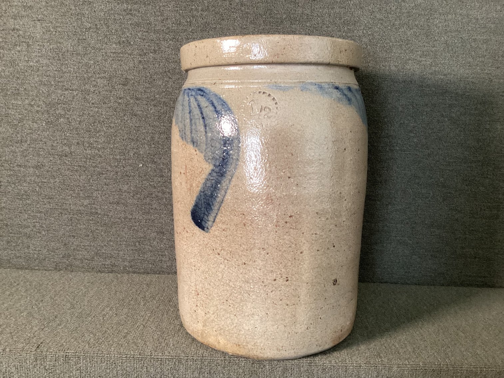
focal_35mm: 31
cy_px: 189
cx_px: 252
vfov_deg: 45.4
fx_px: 451
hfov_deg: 58.3
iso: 400
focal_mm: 3.3
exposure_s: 1/60
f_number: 2.4
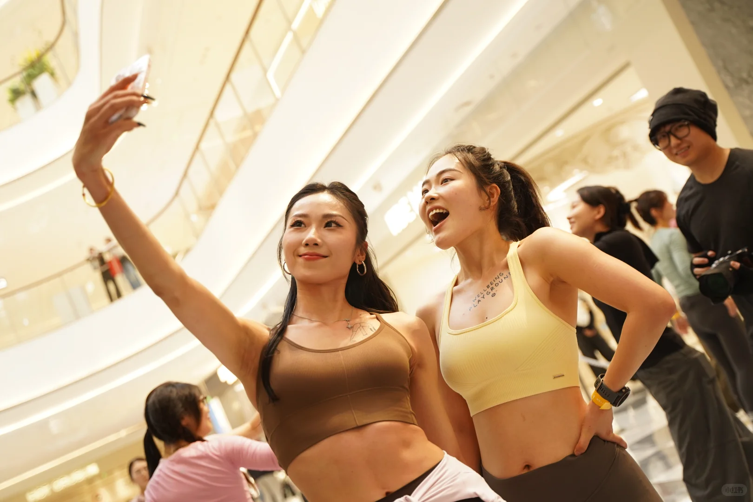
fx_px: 983
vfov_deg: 28.6
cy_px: 251
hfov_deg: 41.9
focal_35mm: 47
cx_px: 376
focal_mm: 47
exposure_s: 1/200
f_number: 2.8
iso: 1000
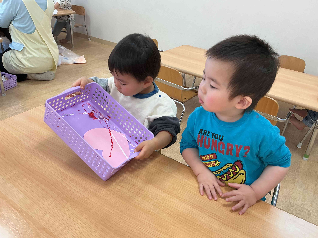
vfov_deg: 48.2
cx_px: 159
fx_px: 266
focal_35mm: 29
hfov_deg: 61.7
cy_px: 119
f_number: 1.8
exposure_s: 1/120
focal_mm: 3
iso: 40
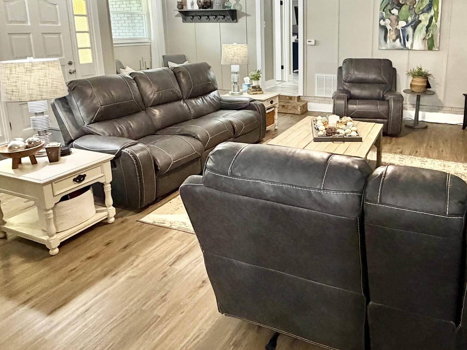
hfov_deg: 63.7
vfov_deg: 49.8
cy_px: 99
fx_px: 364
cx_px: 310
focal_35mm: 27
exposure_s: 1/60
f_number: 2.2
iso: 500
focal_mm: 2.22
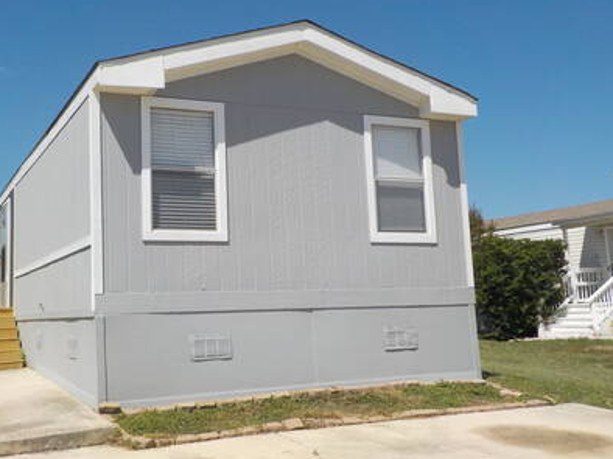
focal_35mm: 39
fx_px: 690
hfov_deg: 47.3
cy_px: 216
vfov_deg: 36.8
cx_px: 219
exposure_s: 1/500
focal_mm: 4.1
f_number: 6.6
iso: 125
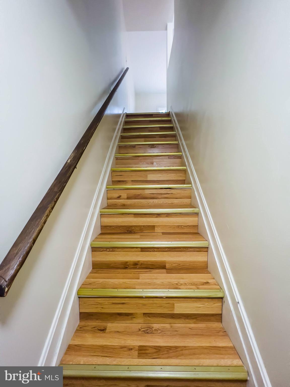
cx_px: 145
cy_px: 194
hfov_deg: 89.9
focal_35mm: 13
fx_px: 145
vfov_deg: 106.2
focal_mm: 1.57
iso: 800
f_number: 1.8
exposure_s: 1/60
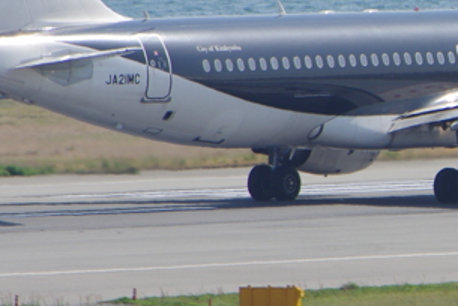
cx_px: 635
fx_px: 19178
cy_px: 123
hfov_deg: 1.4
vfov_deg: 0.9
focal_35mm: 1506
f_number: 11
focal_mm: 300
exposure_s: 1/320
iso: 200
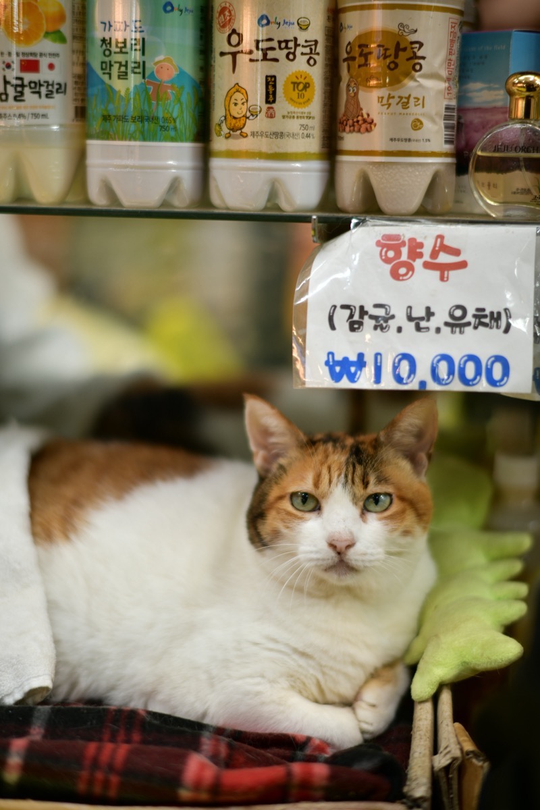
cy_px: 405
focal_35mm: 58
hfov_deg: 23.4
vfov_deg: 34.5
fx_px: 1305
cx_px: 270
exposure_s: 1/125
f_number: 1.4
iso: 64
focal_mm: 58
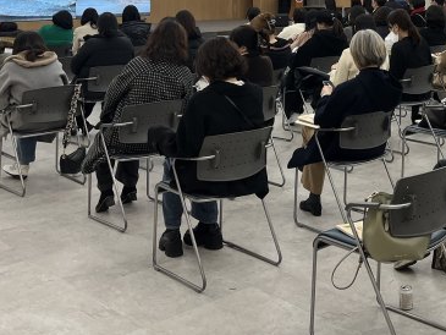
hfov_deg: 32.8
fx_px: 735
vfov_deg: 24.1
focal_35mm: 57
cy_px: -27
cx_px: 362
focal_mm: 5.1
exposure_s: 1/120
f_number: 1.6
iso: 80
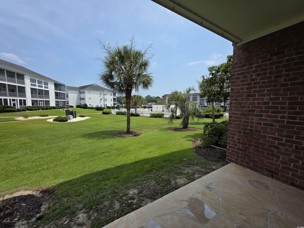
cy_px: 114
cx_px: 152
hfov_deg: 106.2
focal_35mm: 13
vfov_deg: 89.9
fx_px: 114
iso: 40
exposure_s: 1/2517
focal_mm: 2.2
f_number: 1.9
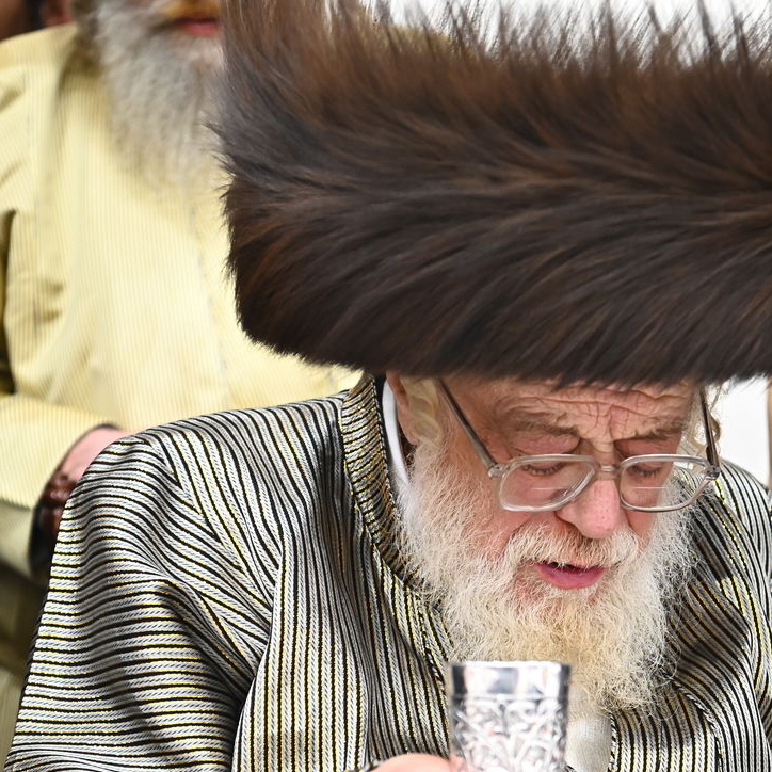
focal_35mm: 115
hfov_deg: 15.1
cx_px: 538
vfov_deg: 15.1
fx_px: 2902
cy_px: 490
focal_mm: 70
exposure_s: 1/200
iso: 2500
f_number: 4
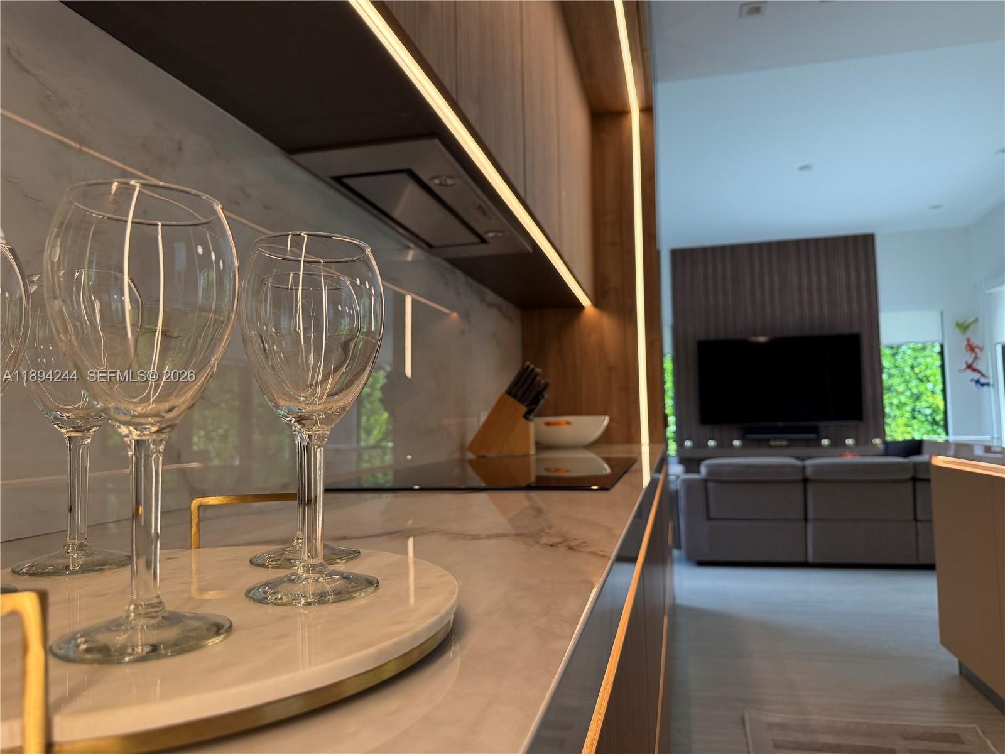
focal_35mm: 24
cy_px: 377
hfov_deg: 71.6
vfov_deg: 56.8
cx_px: 502
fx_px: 697
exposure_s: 1/237
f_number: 1.78
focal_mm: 6.76
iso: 160
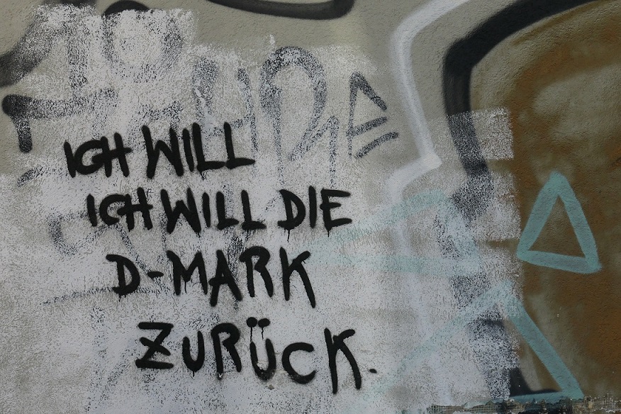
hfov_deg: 24.8
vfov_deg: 16.7
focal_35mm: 82
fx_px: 1414
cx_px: 310
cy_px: 207
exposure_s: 1/320
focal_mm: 30
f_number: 8
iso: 800
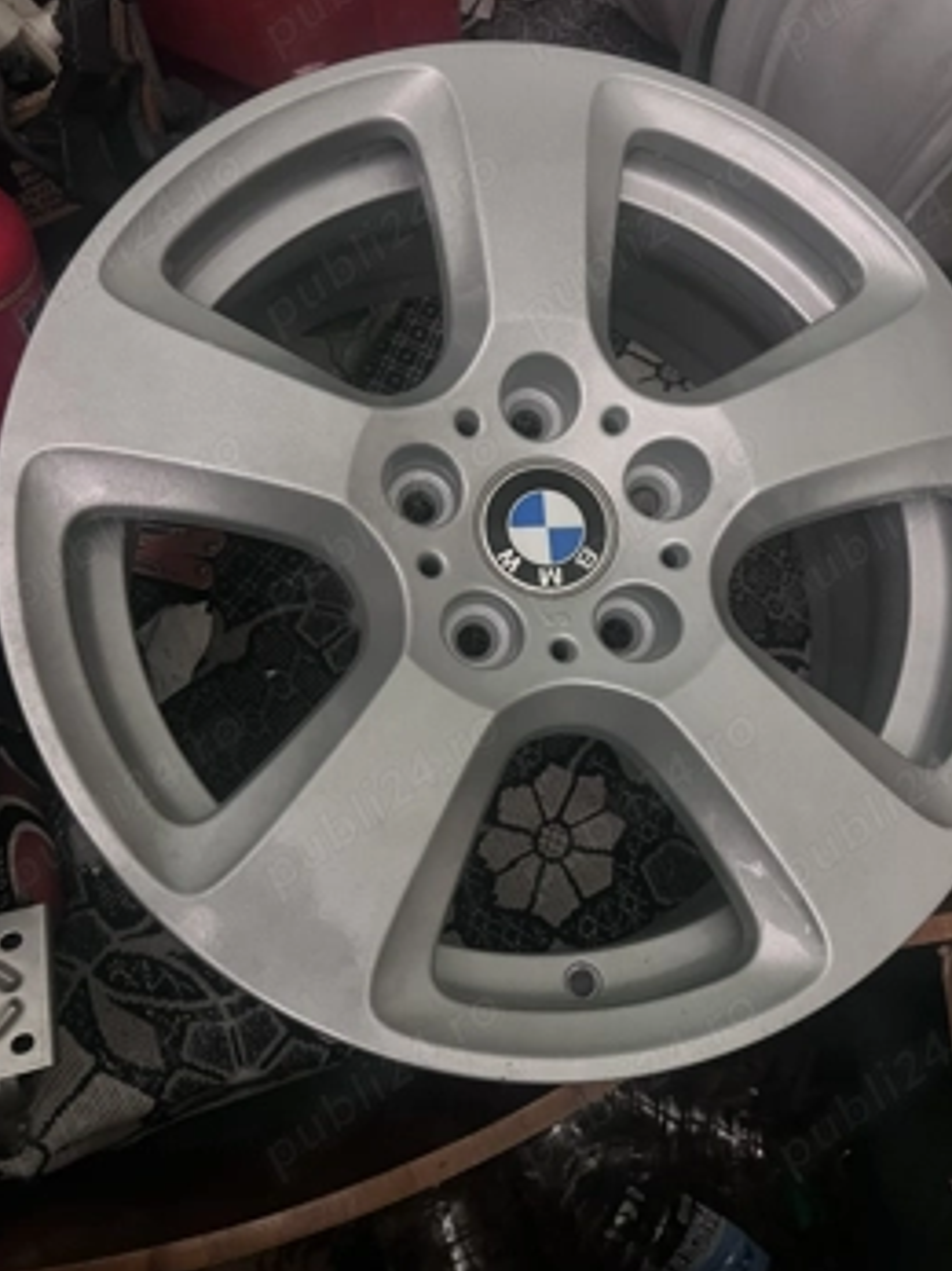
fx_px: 1101
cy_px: 582
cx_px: 509
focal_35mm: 30
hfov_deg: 46.7
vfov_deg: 59.9
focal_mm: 5.7
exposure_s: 1/25
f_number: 1.5
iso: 500
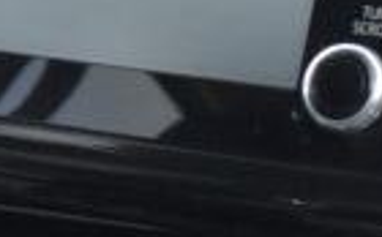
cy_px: 41
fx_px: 2100
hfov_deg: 10.3
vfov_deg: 6.5
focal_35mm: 202
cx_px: 27
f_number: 3.5
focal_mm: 18
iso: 1600
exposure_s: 1/1000
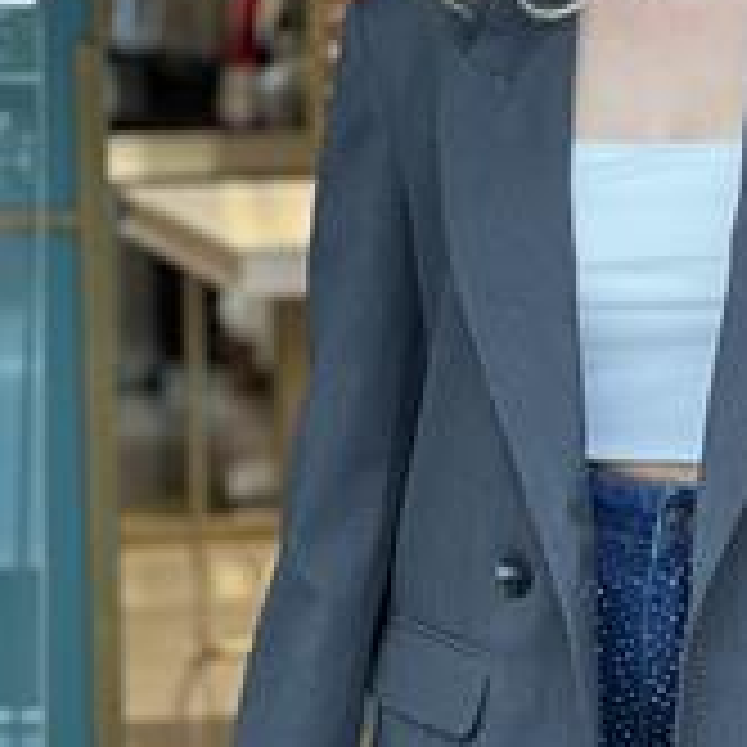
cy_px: 261
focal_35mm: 191
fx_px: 4663
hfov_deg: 9.1
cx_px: 702
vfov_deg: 9.2
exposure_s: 1/100
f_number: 2.8
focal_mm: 9
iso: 100
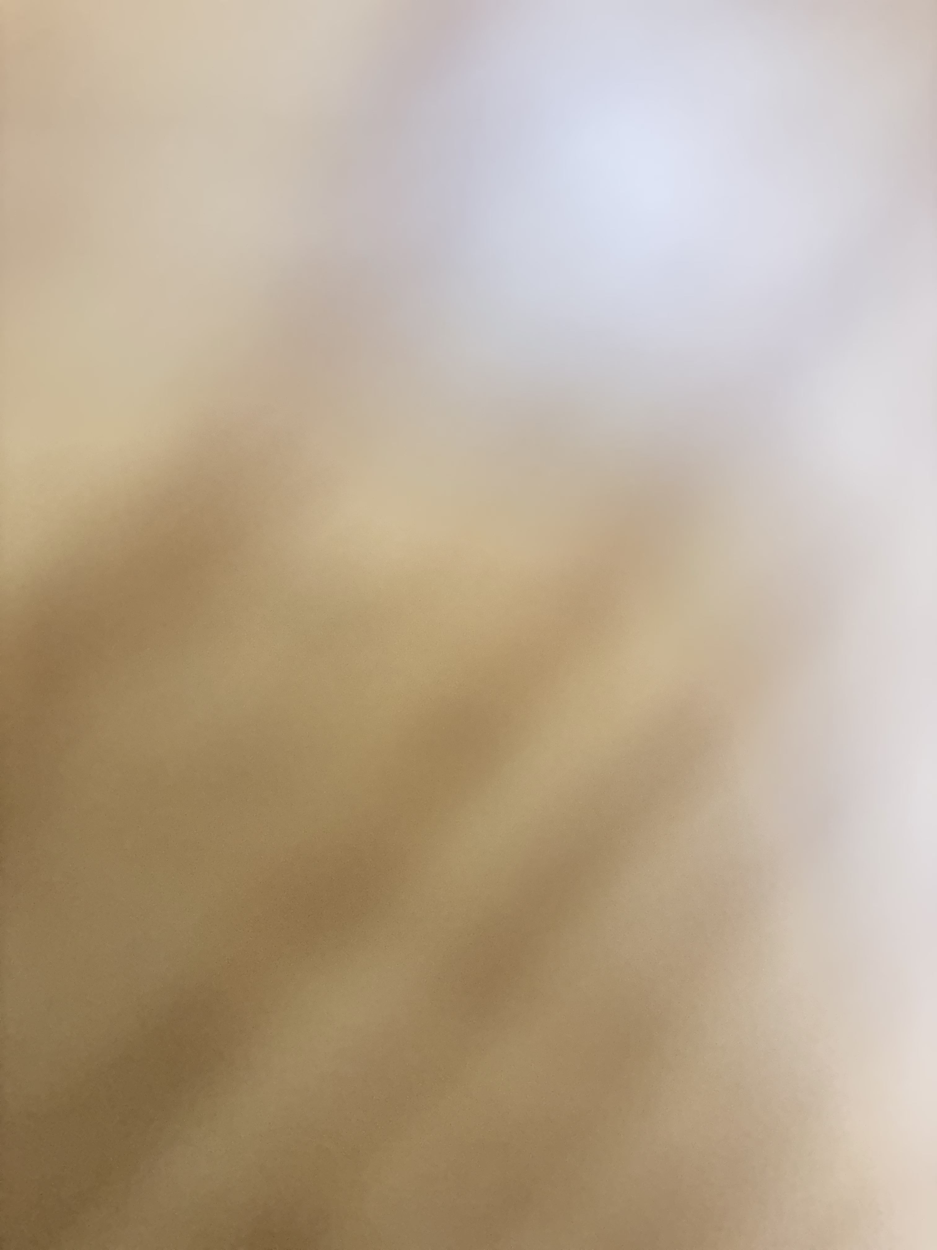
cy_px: 625
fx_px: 938
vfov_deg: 67.3
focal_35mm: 26
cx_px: 468
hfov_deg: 53.1
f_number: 1.6
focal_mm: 5.96
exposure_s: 1/40
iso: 640
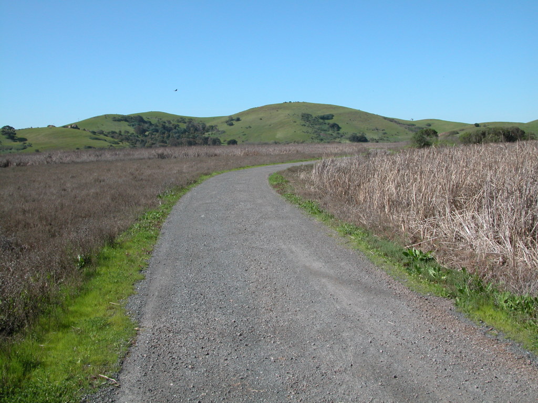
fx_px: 528
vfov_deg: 41.8
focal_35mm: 34
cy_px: 202
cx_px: 269
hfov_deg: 54.0
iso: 100
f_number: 6.3
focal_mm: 8.9
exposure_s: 1/314
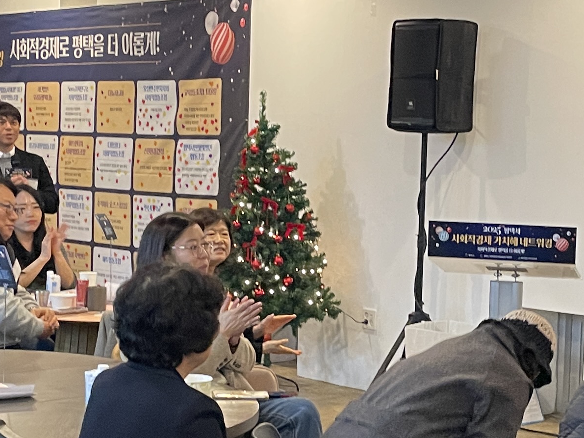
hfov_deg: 22.1
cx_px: 411
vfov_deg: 16.8
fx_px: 1484
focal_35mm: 88
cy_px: 267
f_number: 1.6
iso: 400
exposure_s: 1/60
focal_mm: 4.2
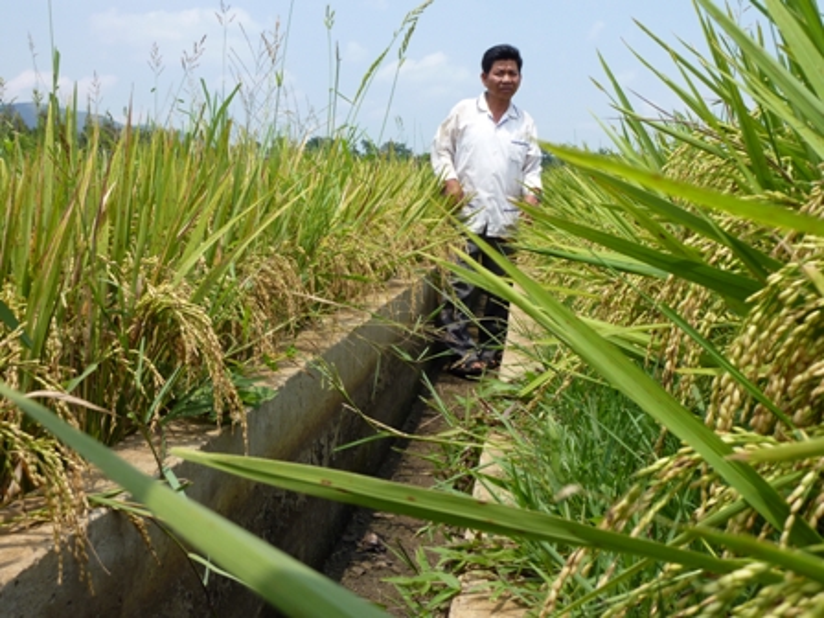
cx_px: 412
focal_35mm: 40
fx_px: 952
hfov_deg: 46.8
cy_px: 309
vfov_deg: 36.0
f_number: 4.5
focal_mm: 6.5
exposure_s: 1/500
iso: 80
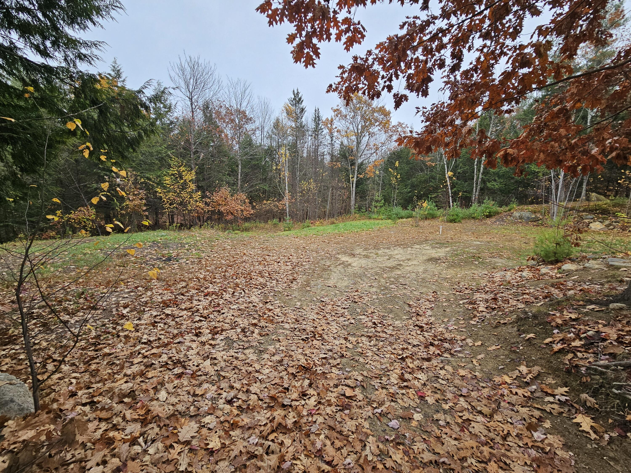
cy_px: 236
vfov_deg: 89.9
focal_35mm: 13
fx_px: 237
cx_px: 316
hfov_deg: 106.2
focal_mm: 2.2
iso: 50
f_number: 2.2
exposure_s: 1/169
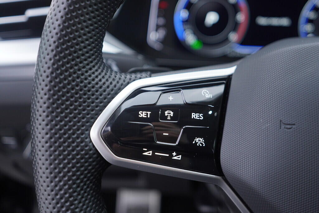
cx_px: 160
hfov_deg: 53.1
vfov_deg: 36.9
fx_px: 319
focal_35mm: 36
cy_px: 106
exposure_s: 1/40
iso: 125
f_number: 2.8
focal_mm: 24
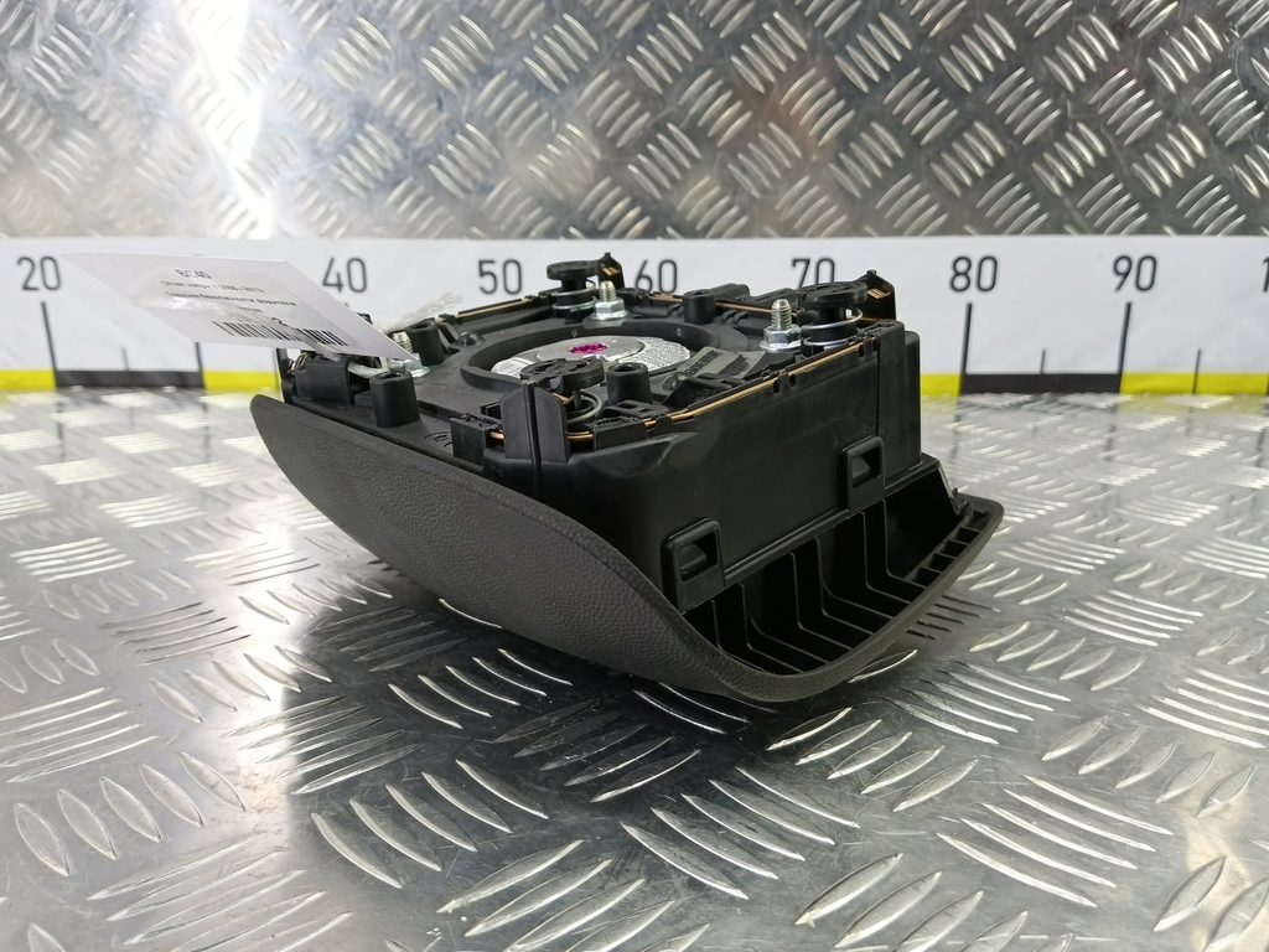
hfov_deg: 73.9
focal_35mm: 23
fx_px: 843
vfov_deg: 58.9
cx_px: 634
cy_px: 476
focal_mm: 4.11
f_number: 1.6
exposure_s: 1/50
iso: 217
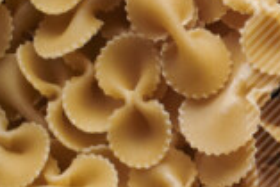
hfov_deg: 7.5
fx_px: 1977
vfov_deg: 5.4
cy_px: 237
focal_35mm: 254
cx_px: 690
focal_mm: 50
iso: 160
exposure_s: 1/100
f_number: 8
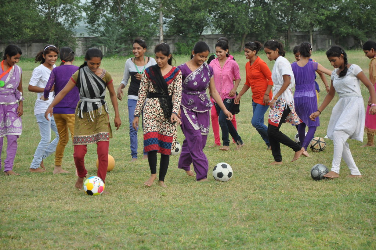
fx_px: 1643
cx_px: 188
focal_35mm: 158
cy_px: 125
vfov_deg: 8.7
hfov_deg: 13.1
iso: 800
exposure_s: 1/640
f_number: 5.6
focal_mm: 105
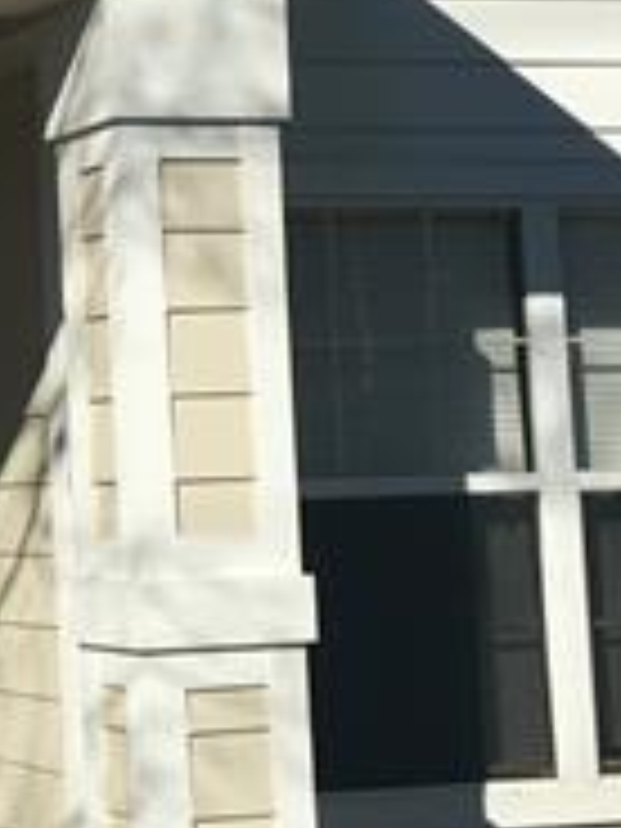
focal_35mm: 121
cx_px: -126
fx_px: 2894
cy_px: 112
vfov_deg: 16.1
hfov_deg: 12.0
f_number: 2.2
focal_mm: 4.15
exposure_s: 1/3344
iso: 25
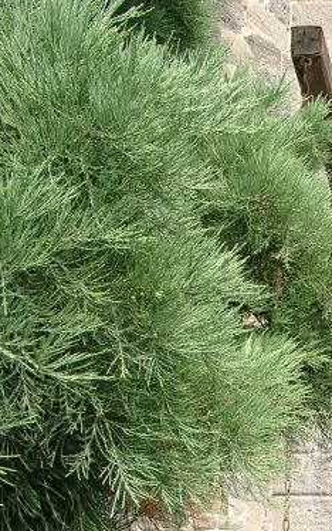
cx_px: 563
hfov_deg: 15.1
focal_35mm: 77
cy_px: 415
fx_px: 1114
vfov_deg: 26.4
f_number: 4
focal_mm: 7.13
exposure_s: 1/172
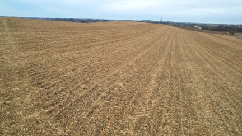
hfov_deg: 76.3
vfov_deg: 47.4
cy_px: 81
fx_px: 154
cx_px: 119
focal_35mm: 24
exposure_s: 1/640
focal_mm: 8.38
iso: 100
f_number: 2.8
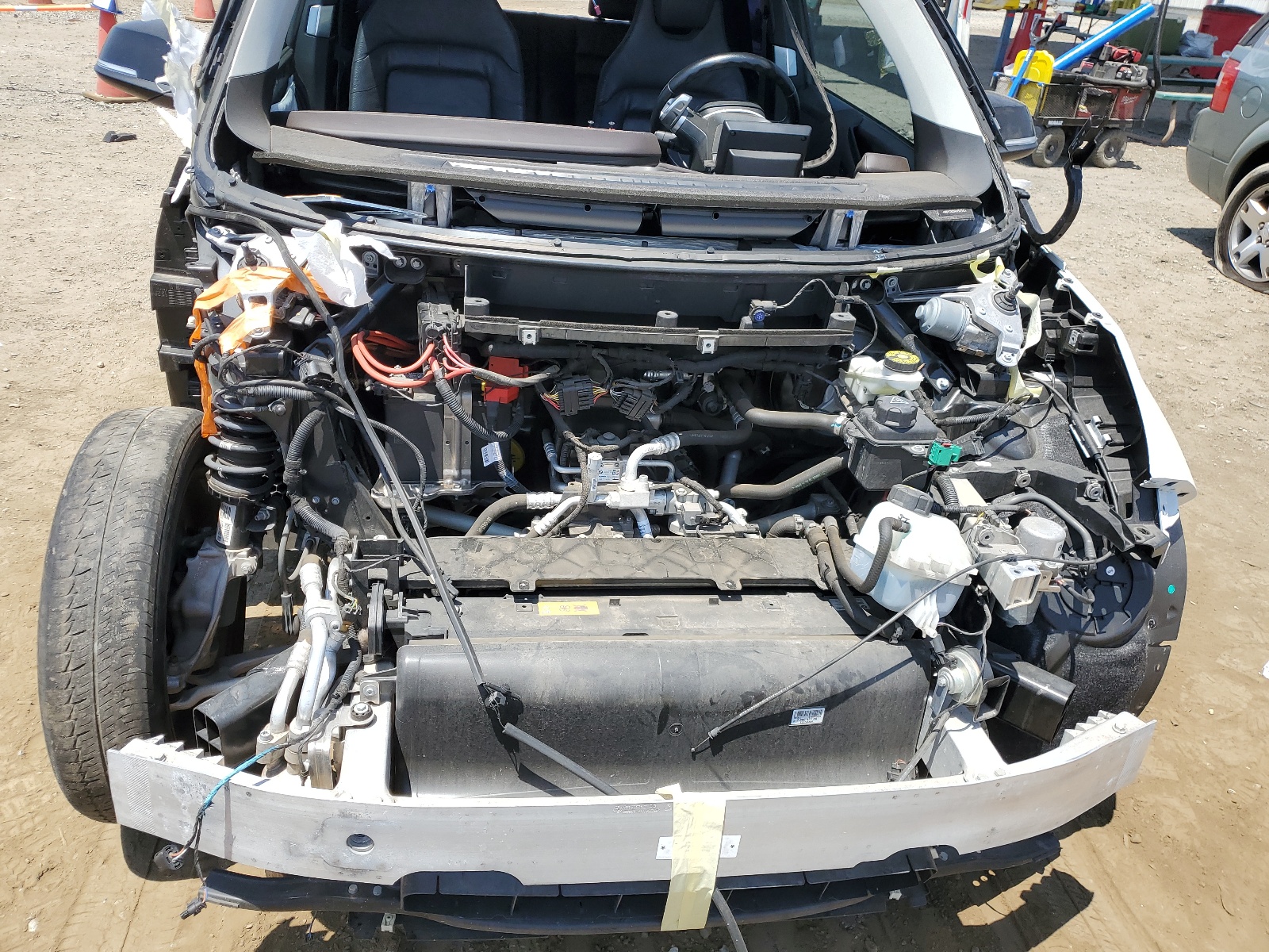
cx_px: 634
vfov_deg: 53.1
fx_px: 953
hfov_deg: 67.3
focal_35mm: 26
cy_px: 476
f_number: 1.5
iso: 50
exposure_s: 1/1667
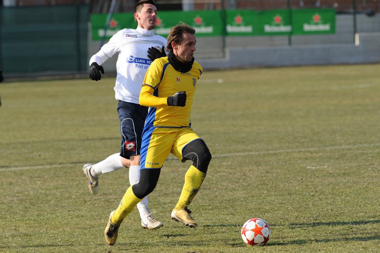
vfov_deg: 4.6
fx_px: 3164
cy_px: 126
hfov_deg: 6.9
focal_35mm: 300
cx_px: 190
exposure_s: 1/1000
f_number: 7.1
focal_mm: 300
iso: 400
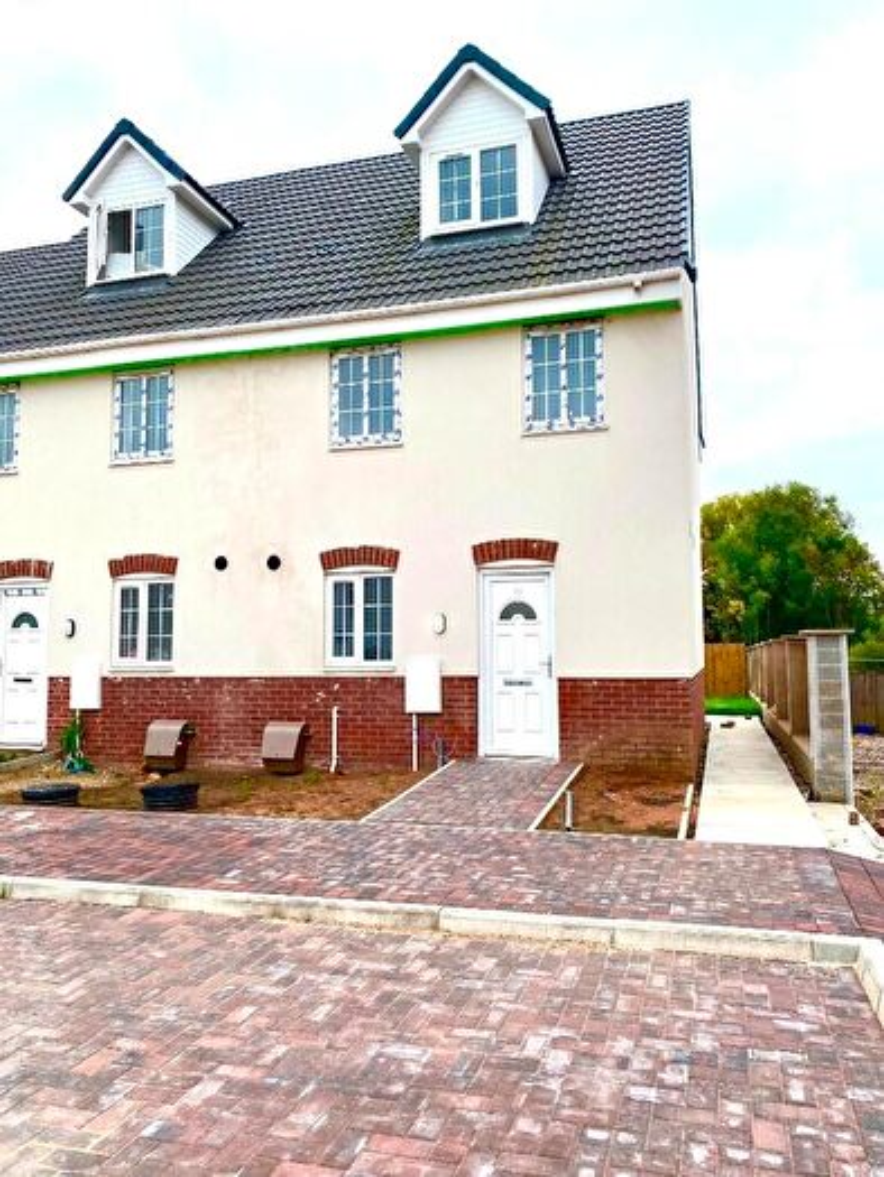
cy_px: 588
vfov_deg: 67.3
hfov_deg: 53.1
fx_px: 885
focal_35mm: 26
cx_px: 442
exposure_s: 1/772
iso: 32
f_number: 1.8
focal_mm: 4.25
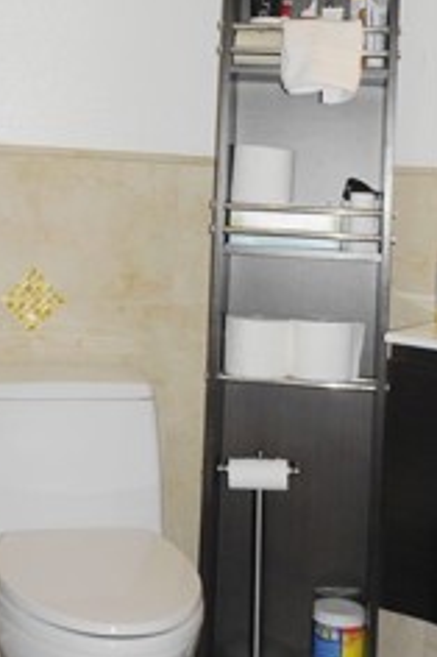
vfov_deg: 30.0
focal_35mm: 65
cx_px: 146
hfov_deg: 20.8
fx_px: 1185
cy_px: 106
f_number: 4
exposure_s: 1/60
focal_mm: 16
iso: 125
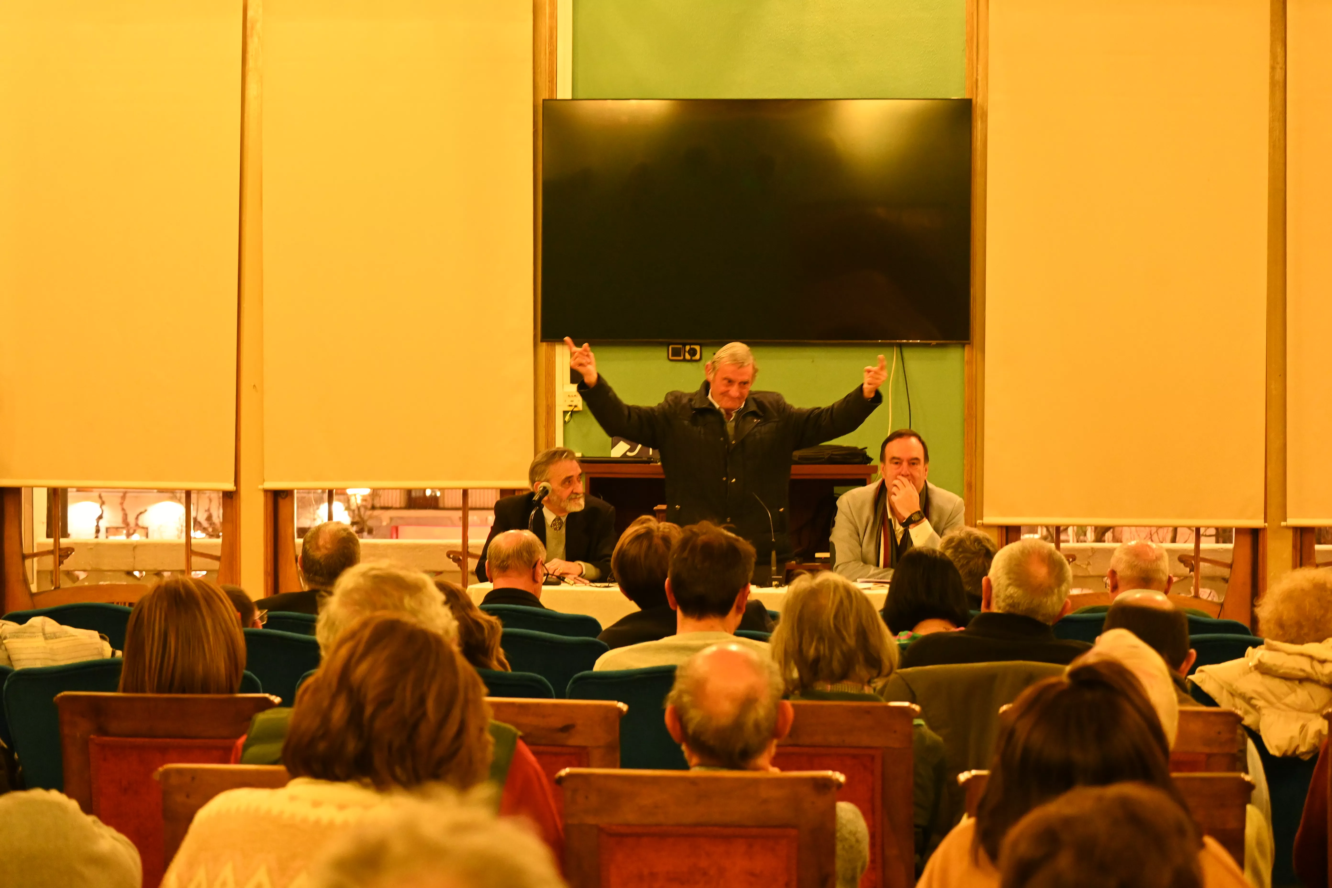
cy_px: 444
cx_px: 666
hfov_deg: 27.0
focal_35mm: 75
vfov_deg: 18.2
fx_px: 2775
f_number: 4.5
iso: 3200
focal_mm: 50
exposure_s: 1/25
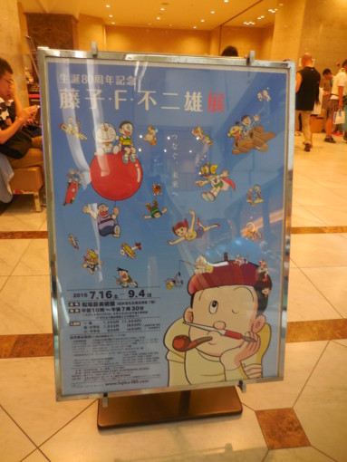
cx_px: 174
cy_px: 231
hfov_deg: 54.9
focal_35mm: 25
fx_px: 334
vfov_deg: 69.4
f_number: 3.3
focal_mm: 4.5
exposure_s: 1/30
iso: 200
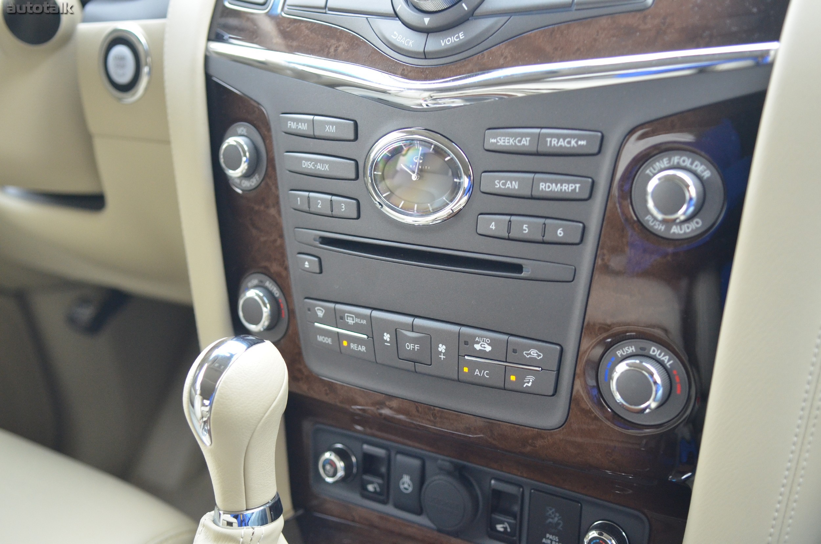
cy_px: 272
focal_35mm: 45
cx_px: 410
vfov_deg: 29.7
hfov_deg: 43.7
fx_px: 1024
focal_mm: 30
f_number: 2.8
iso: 1600
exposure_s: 1/80
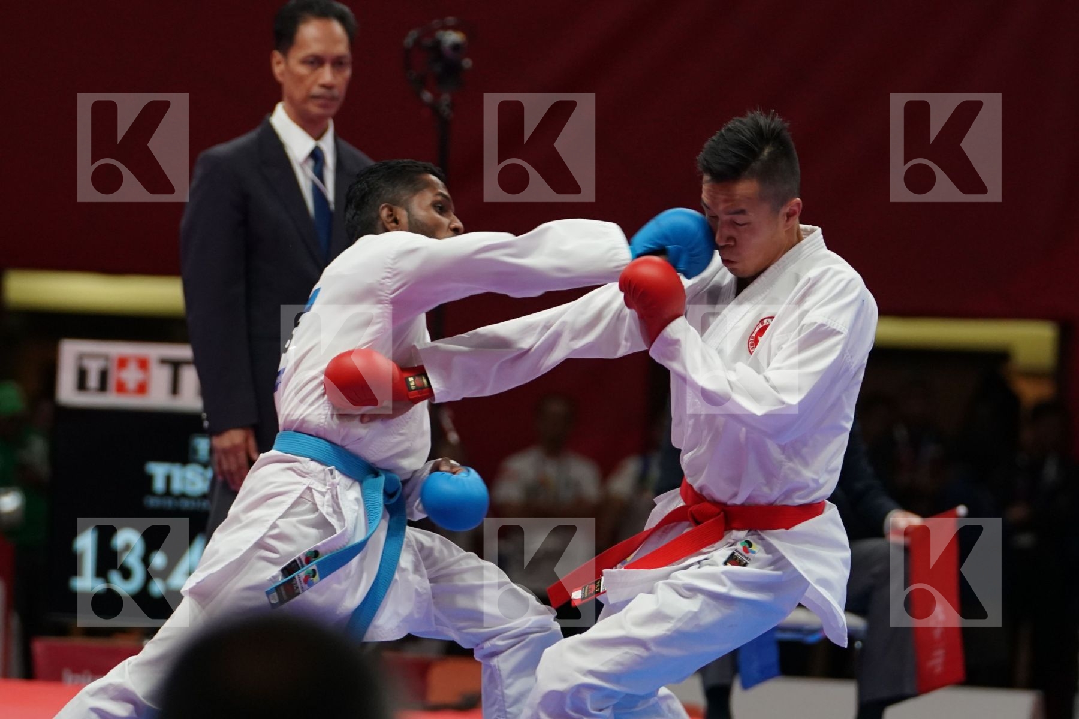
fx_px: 8362
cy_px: 360
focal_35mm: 279
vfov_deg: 4.9
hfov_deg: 7.4
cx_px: 540
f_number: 4
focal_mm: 186
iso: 2500
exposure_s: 1/1000
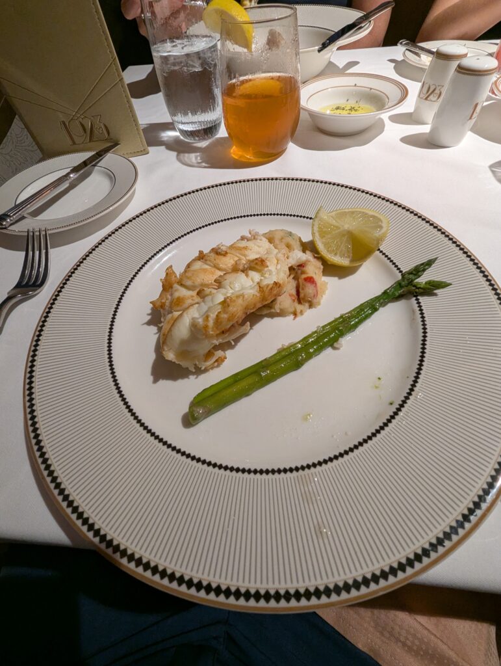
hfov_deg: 90.1
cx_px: 250
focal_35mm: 13
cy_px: 333
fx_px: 250
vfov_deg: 106.1
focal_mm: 1.95
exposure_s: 1/46.2
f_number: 2.2
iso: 153
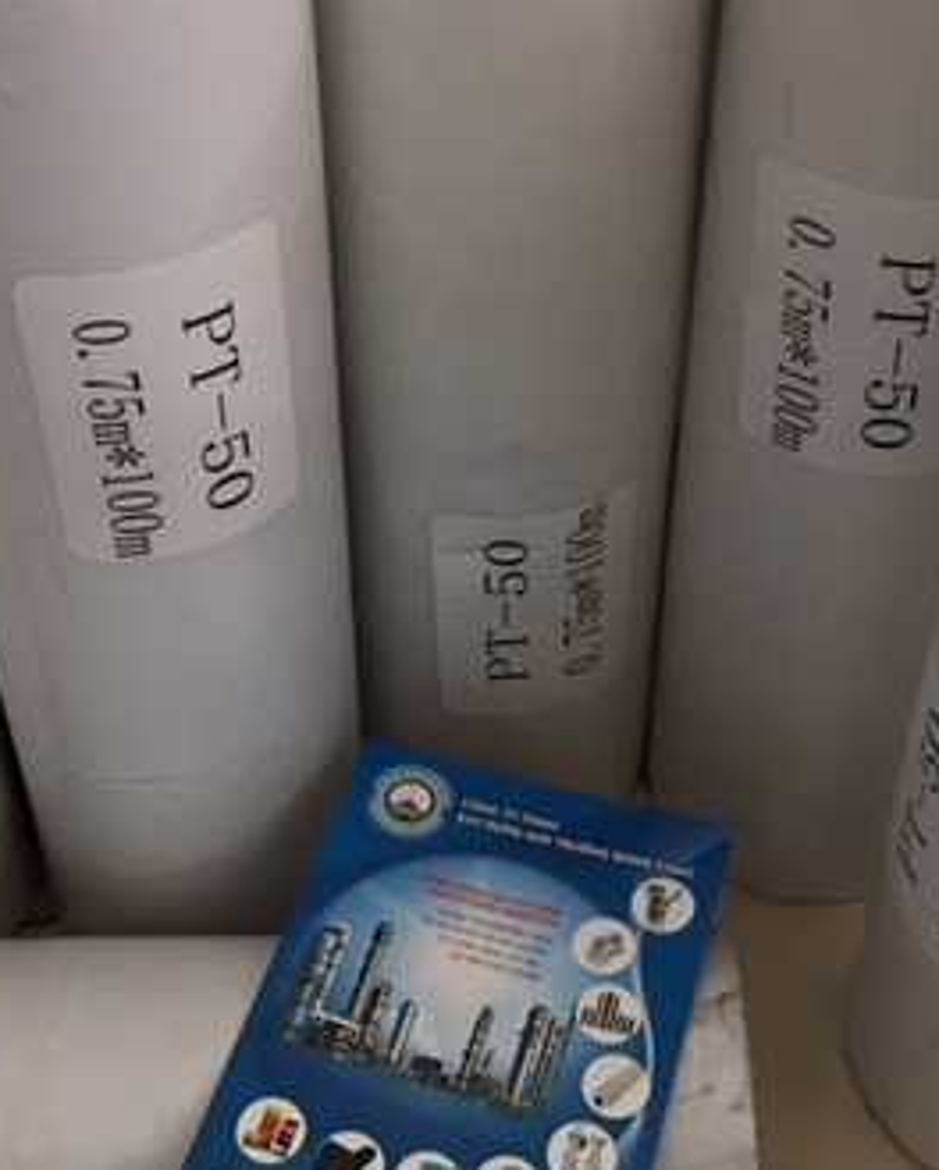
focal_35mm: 55
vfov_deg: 34.0
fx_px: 1907
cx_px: 466
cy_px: 452
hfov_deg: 27.7
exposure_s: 1/8
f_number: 2.2
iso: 100
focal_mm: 4.15
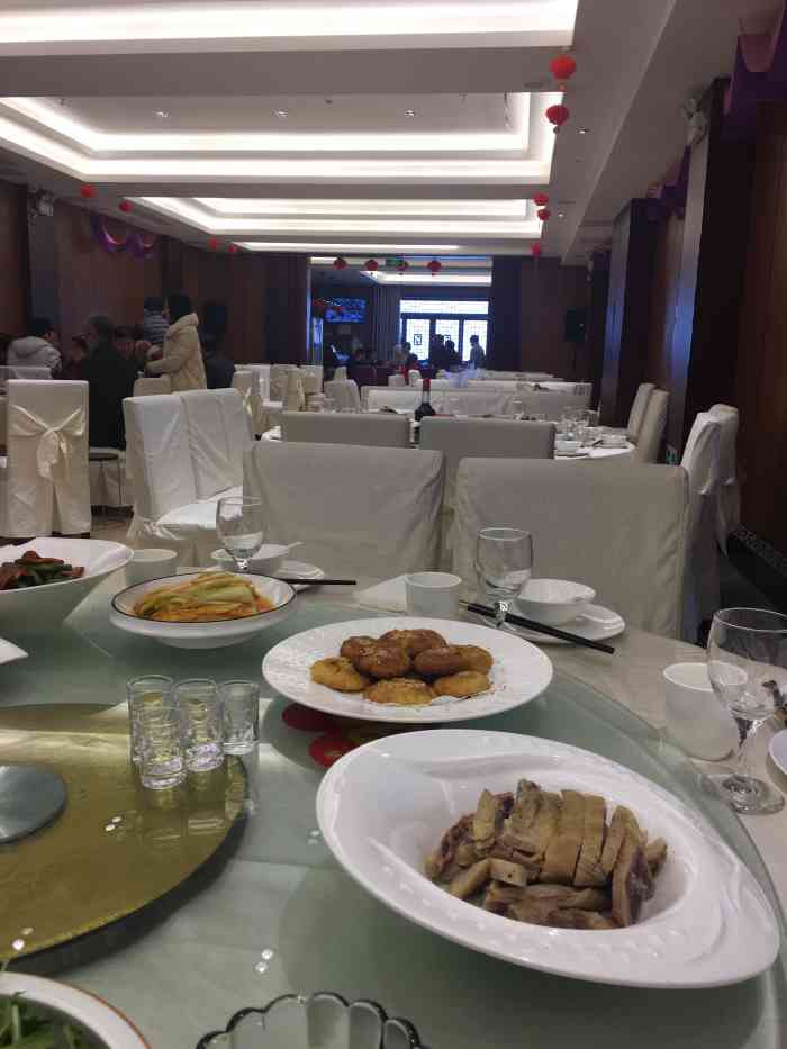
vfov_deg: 61.7
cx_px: 394
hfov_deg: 48.2
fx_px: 879
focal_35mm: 29
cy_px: 524
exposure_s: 1/100
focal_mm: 4.15
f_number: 2.2
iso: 40
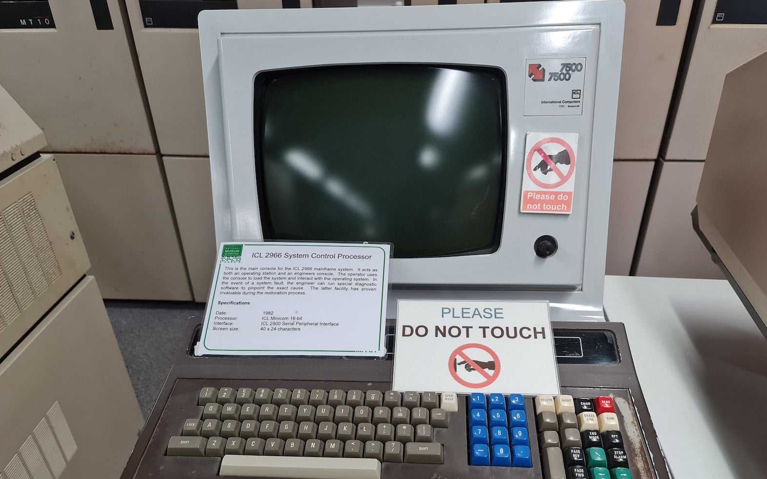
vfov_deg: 45.8
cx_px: 386
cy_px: 286
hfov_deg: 68.4
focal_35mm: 27
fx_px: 564
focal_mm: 7
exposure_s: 1/100
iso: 320
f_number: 1.8
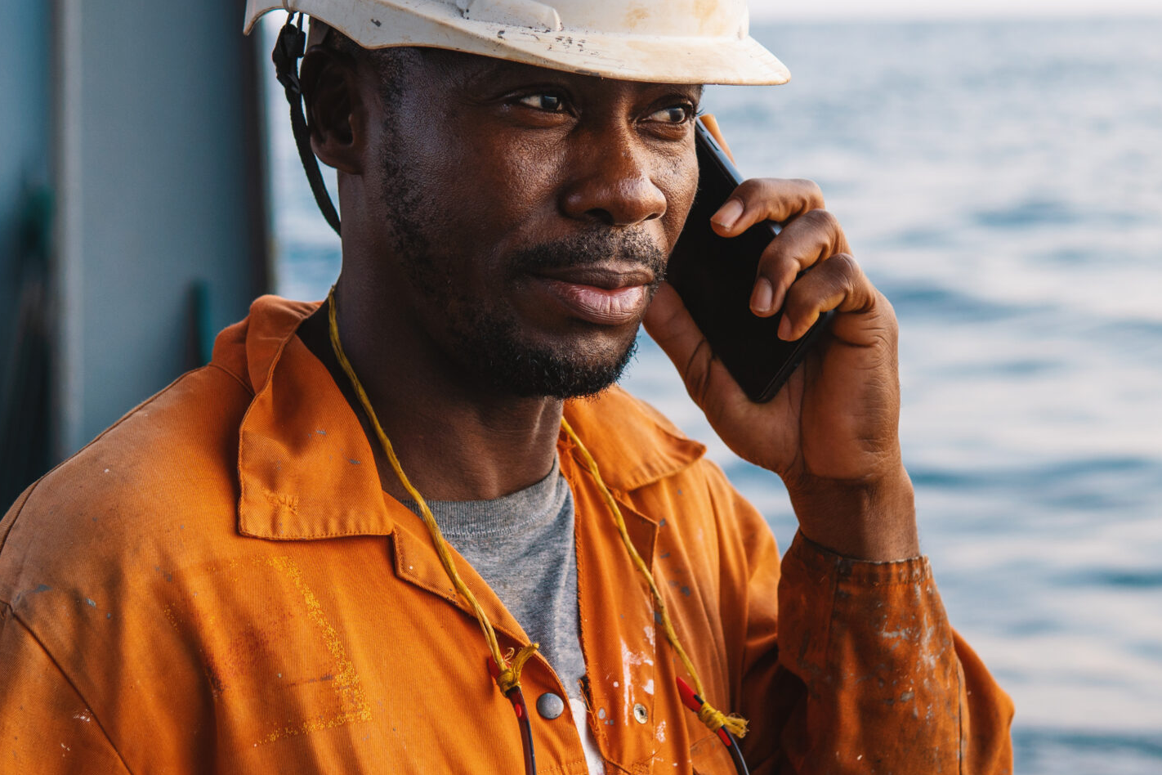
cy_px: 344
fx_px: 2614
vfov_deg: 16.9
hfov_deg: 25.1
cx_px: 576
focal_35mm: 81
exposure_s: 1/400
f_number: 2.5
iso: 100
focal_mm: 30
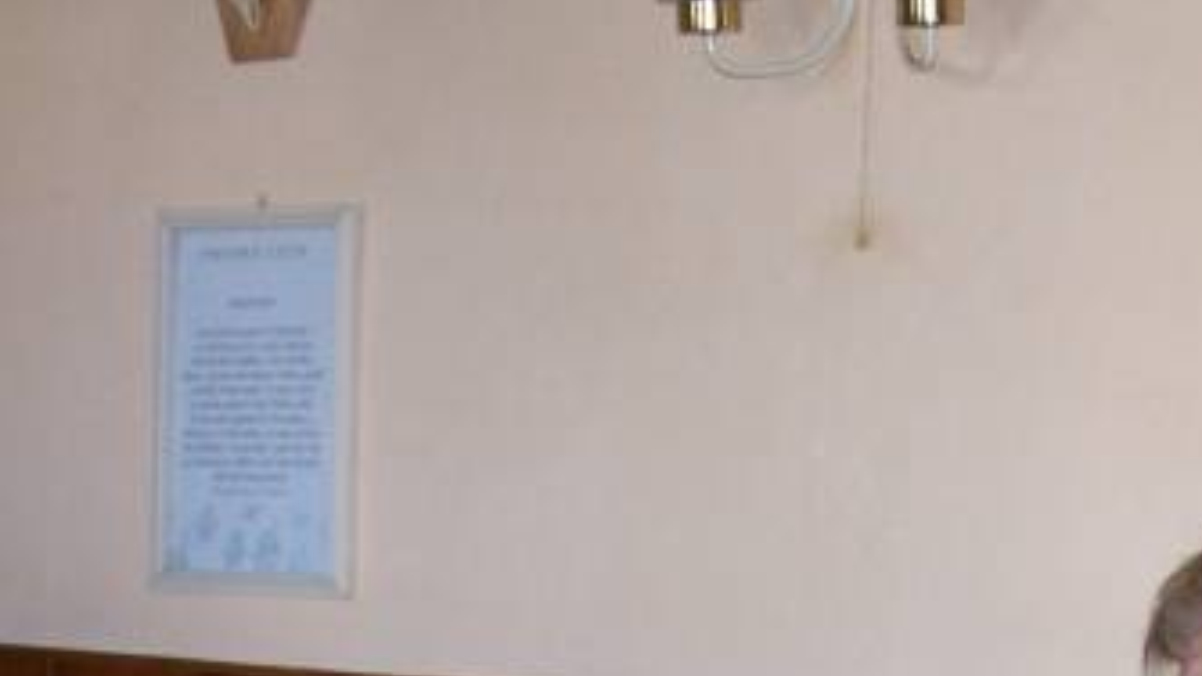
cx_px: 738
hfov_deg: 16.1
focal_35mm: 133
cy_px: 1075
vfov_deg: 8.9
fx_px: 4240
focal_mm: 8.5
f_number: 3
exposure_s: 1/60
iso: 140
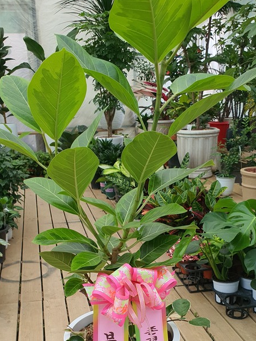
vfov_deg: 44.0
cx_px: 117
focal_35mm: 41
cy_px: 262
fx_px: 404
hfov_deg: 35.1
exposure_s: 1/120
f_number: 2.4
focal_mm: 4.3
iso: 100
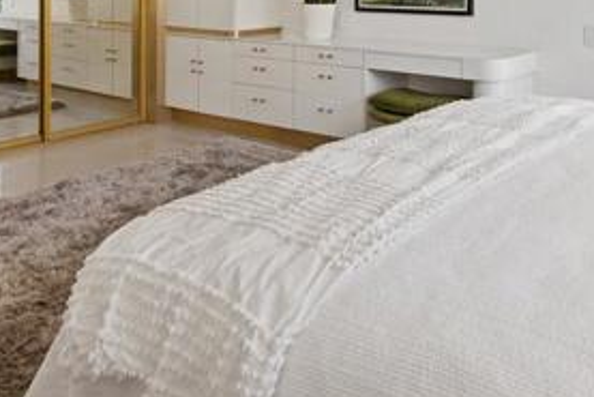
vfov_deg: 32.7
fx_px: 611
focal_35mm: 37
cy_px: -12
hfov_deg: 50.2
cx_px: 429
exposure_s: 1/320
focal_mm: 16
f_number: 8
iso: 400
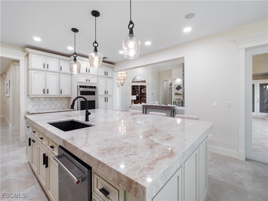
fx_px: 124
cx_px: 134
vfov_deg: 78.1
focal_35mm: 16
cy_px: 100
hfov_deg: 94.5
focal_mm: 8
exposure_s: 1/4
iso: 200
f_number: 7.1
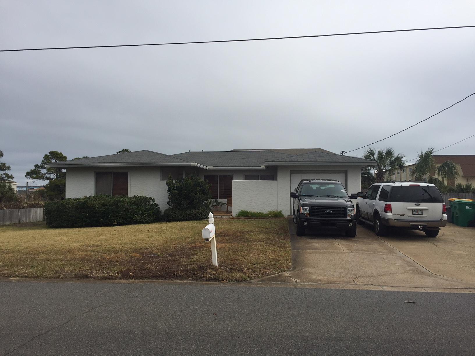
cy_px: 178
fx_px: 398
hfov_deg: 61.7
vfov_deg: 48.2
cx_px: 238
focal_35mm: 29
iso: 32
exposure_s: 1/3049
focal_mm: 4.15
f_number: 2.2
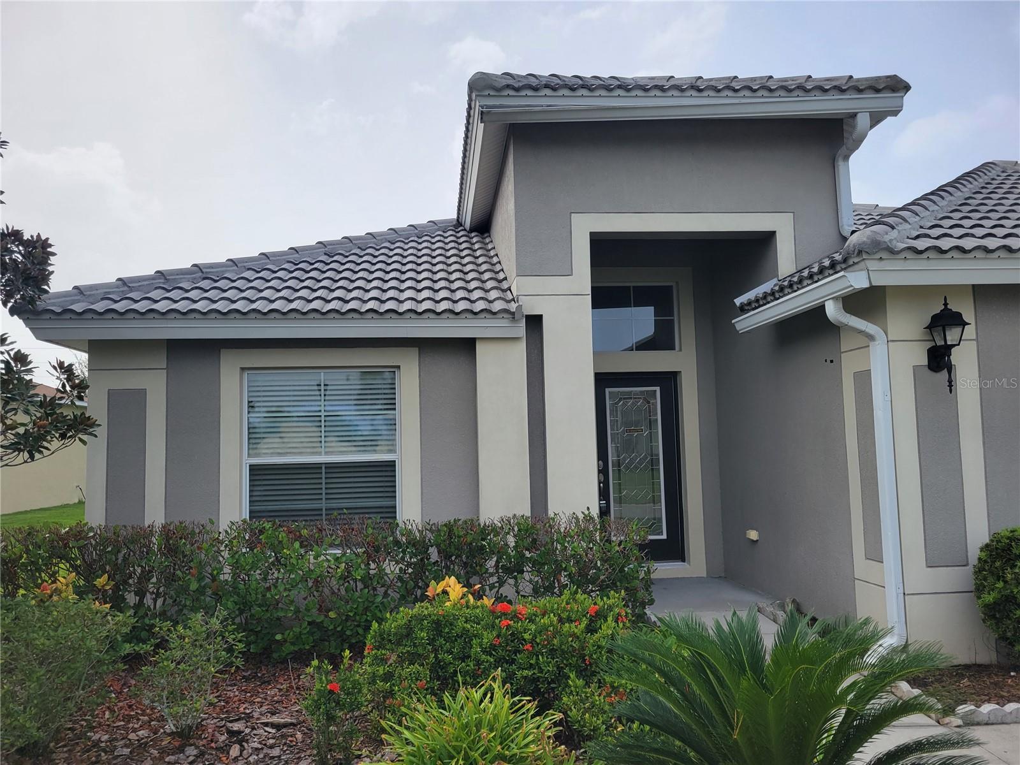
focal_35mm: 26
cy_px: 382
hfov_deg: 67.3
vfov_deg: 53.1
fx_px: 766
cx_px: 510
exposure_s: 1/1951
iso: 40
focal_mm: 5.4
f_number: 1.8
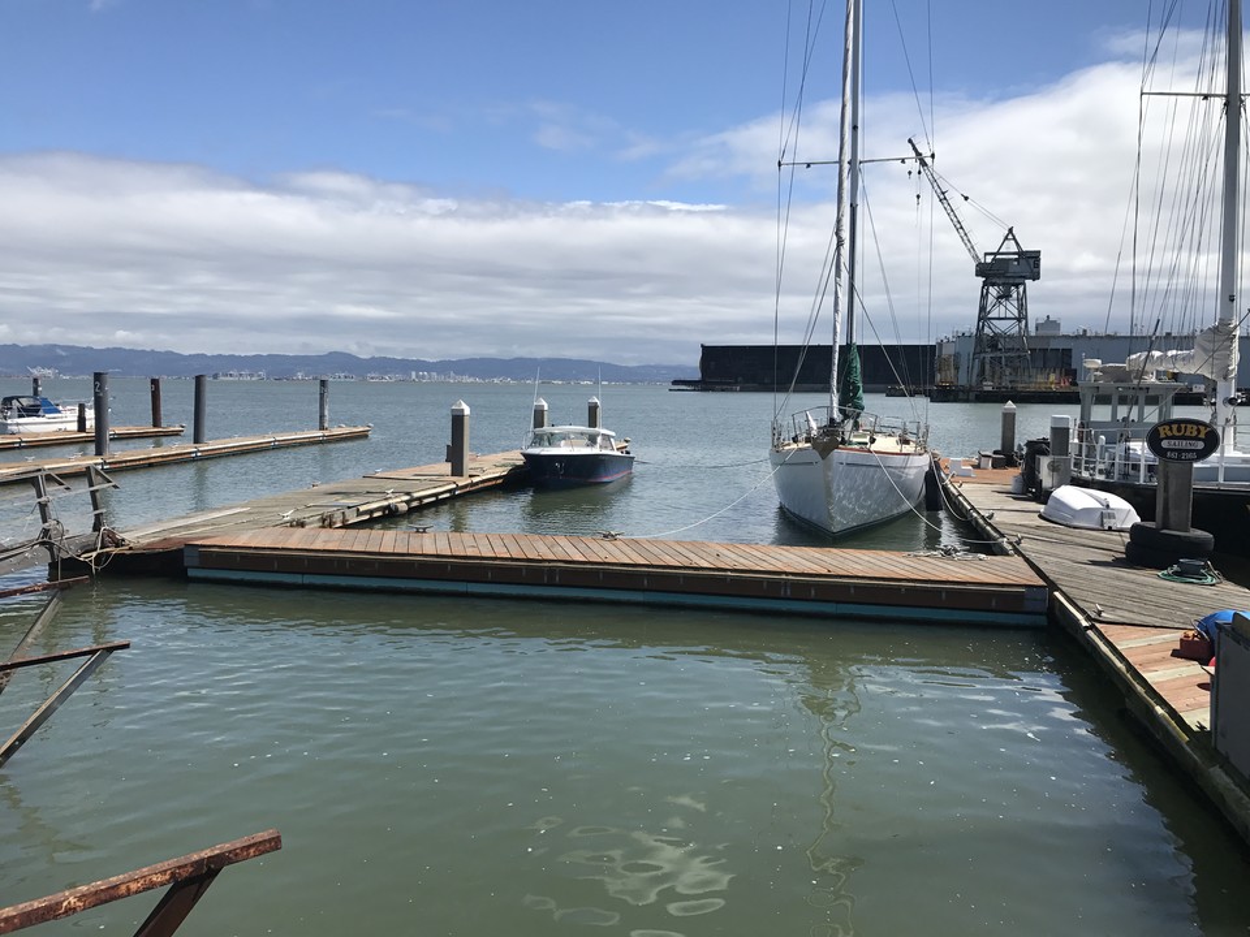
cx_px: 625
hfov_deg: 63.4
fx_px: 1011
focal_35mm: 28
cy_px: 468
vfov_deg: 49.7
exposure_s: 1/3425
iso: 20
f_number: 1.8
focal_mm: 3.99
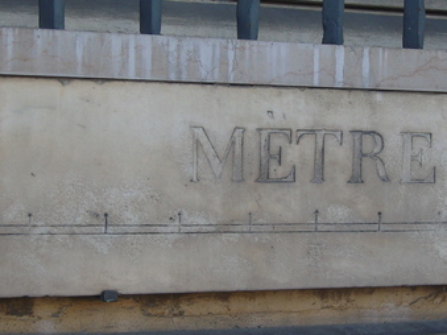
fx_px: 1536
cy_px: 190
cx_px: 261
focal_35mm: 119
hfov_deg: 16.5
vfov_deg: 12.4
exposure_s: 1/200
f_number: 3.8
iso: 100
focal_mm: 13.6
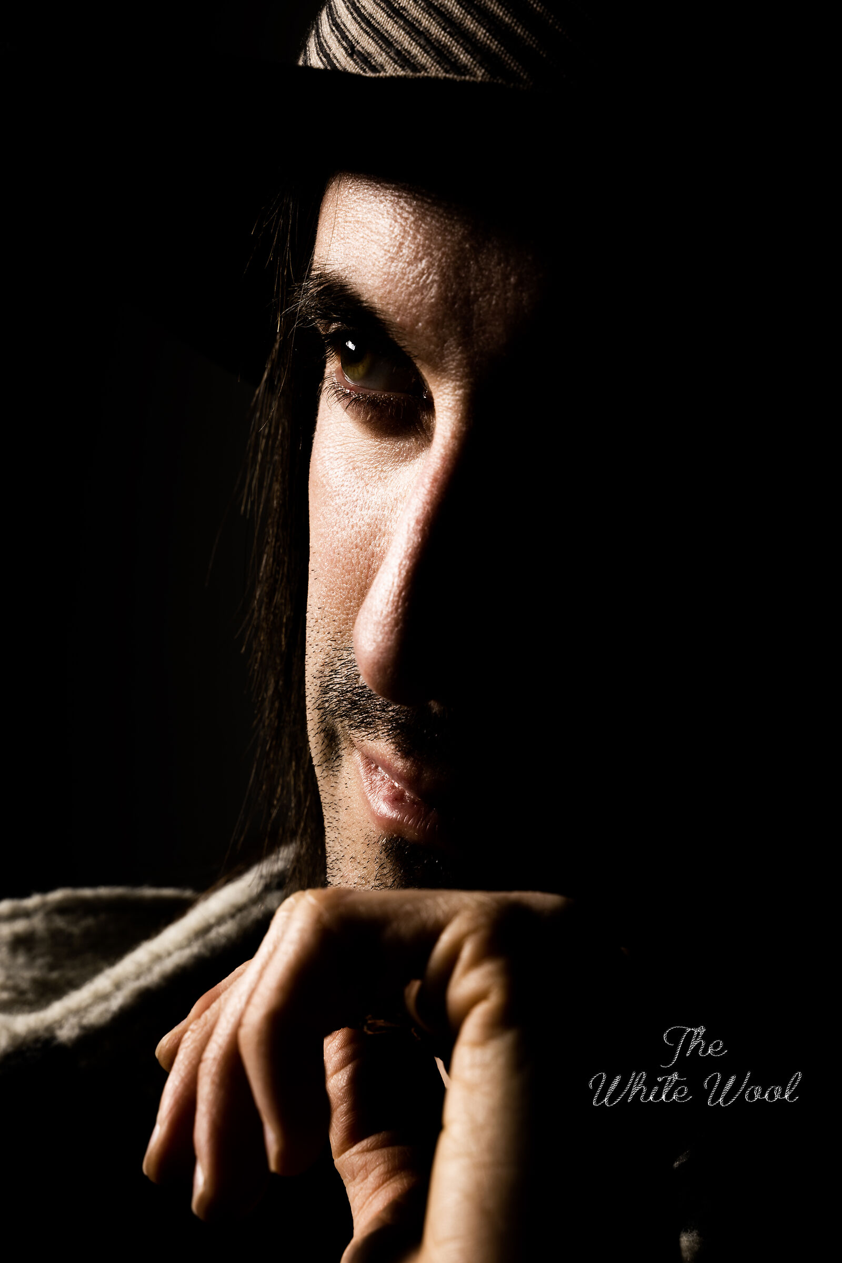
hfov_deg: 18.2
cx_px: 421
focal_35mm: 75
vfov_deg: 27.0
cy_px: 632
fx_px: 2631
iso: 64
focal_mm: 75
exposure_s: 1/100
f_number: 11
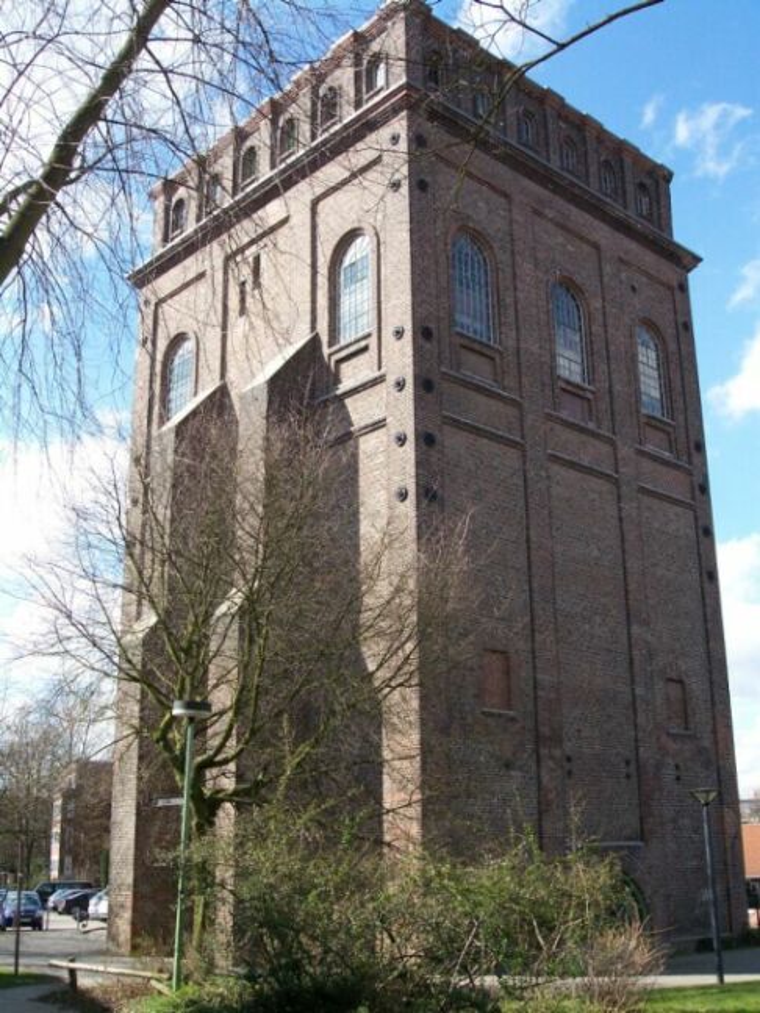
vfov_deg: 49.0
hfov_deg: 37.7
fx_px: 1112
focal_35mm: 38
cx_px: 380
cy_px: 506
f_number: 4.8
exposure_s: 1/250
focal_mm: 8
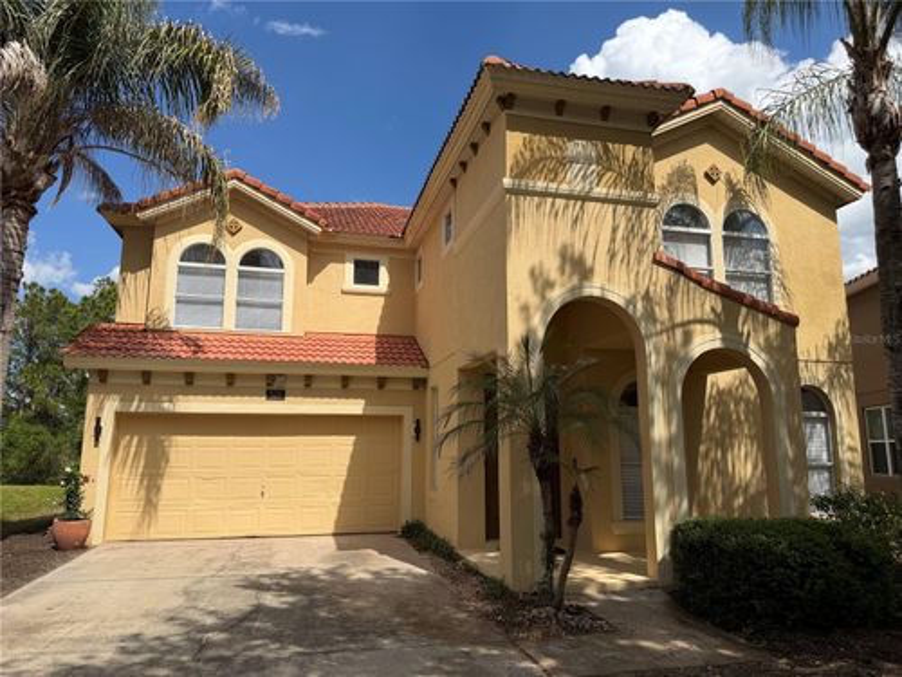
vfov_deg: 56.8
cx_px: 451
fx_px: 625
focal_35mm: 24
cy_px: 338
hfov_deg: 71.6
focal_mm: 6.76
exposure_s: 1/6173
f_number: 1.78
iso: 80
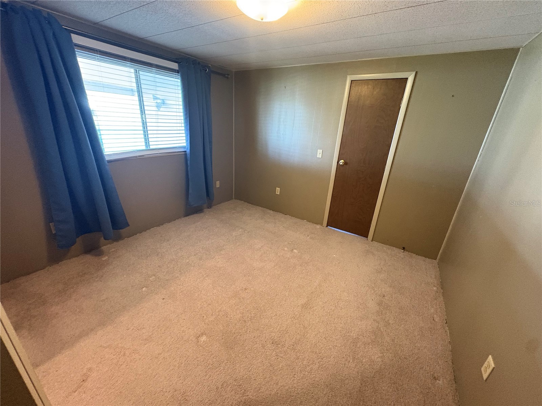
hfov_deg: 102.1
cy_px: 203
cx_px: 271
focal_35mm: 14
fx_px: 219
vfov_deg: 85.7
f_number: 2.2
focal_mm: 2.22
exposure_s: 1/60
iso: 800
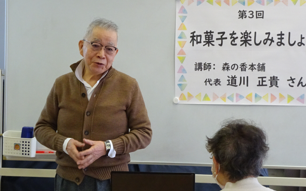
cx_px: 162
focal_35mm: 226
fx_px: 1885
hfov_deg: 9.3
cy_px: 85
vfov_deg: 5.8
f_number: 5.6
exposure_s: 1/25
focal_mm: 32.24
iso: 800
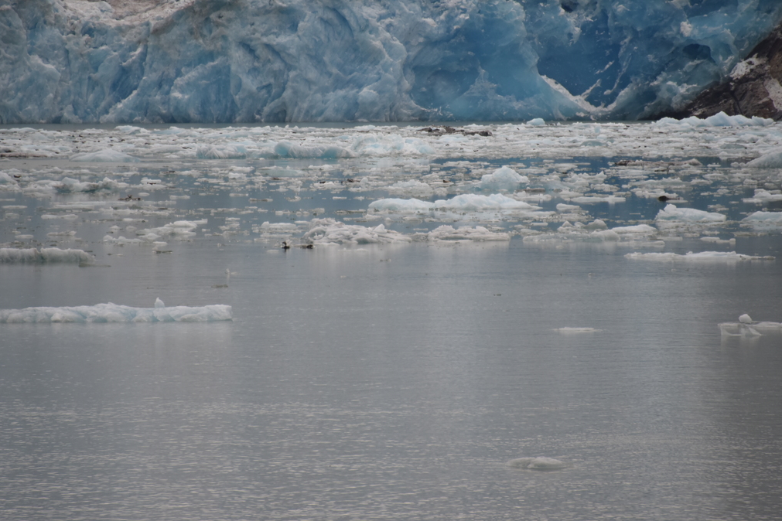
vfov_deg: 3.6
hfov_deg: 5.4
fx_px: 8254
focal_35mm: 380
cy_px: 199
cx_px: 386
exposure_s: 1/640
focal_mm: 300
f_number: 5.6
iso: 800
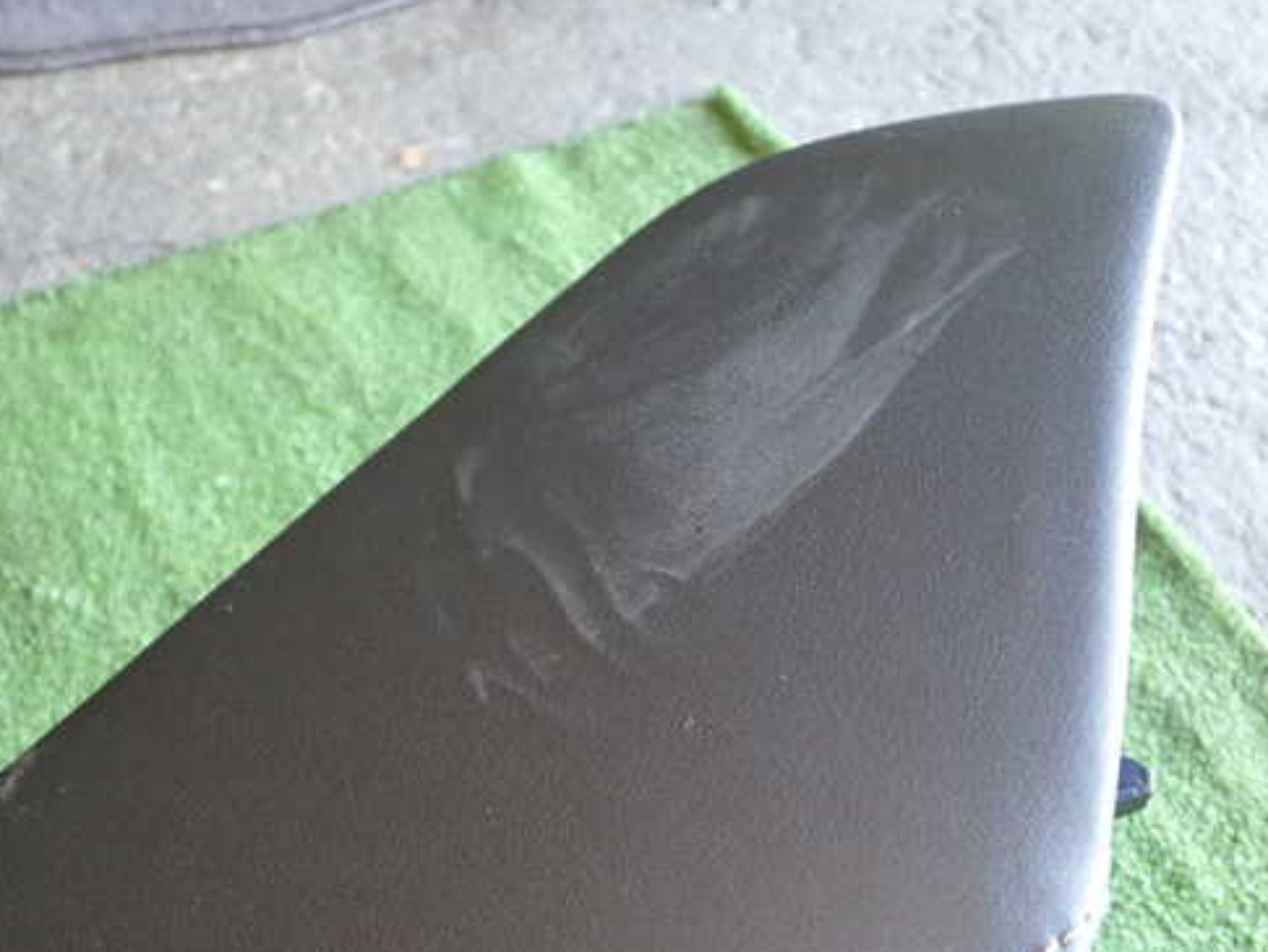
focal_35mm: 37
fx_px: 1356
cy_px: 490
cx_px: 744
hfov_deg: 49.9
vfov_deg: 38.7
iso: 250
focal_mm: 5.4
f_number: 2.3
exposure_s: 1/30
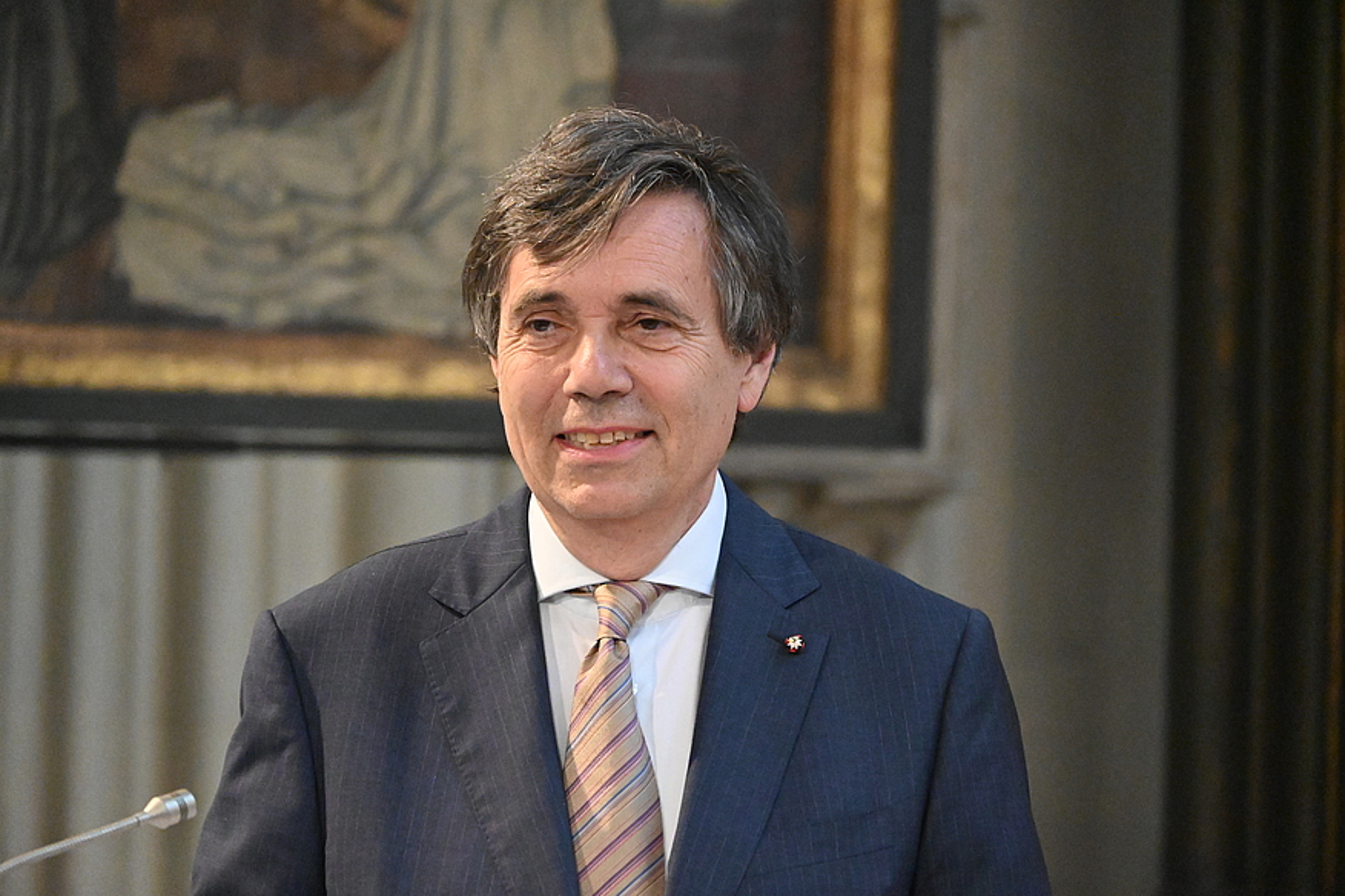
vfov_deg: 6.5
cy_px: 448
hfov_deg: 9.8
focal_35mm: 210
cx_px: 672
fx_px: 7845
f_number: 6.3
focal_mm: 140
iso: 10000
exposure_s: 1/125
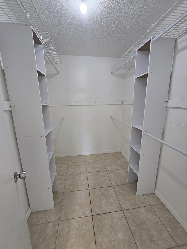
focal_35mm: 13
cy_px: 124
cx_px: 94
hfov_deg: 89.9
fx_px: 94
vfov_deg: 106.2
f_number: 2.2
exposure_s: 1/60
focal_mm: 2.2
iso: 160
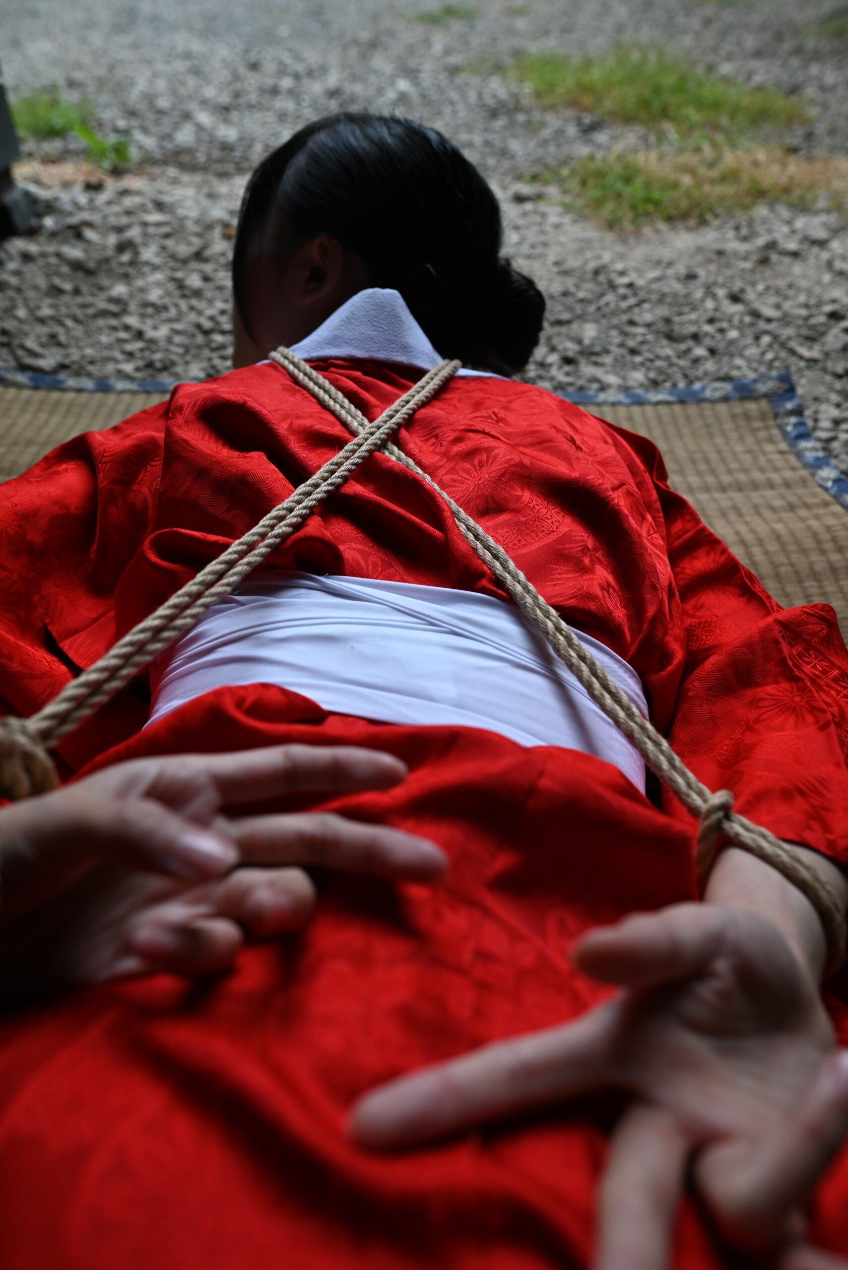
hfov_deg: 53.2
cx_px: 424
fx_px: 847
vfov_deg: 73.7
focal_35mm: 24
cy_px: 635
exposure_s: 1/250
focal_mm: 24
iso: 320
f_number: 4
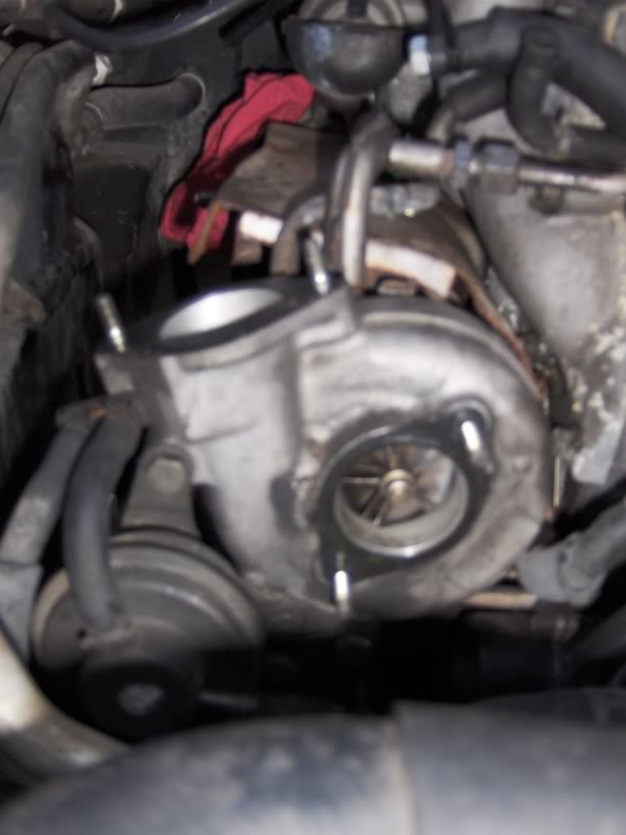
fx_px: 844
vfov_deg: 52.6
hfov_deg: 40.7
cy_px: 418
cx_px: 313
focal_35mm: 35
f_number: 2.8
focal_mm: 7.5
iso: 100
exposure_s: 1/60
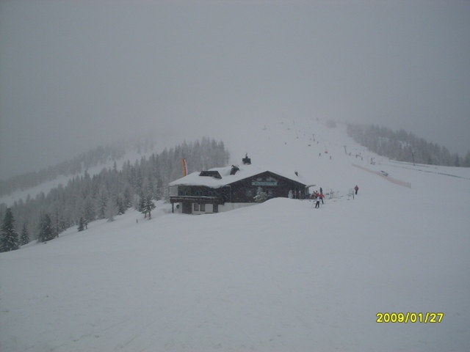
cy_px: 176
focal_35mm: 38
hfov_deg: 49.0
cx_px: 235
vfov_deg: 37.7
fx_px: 516
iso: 80
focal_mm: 6.3
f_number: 8.4
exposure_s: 1/180
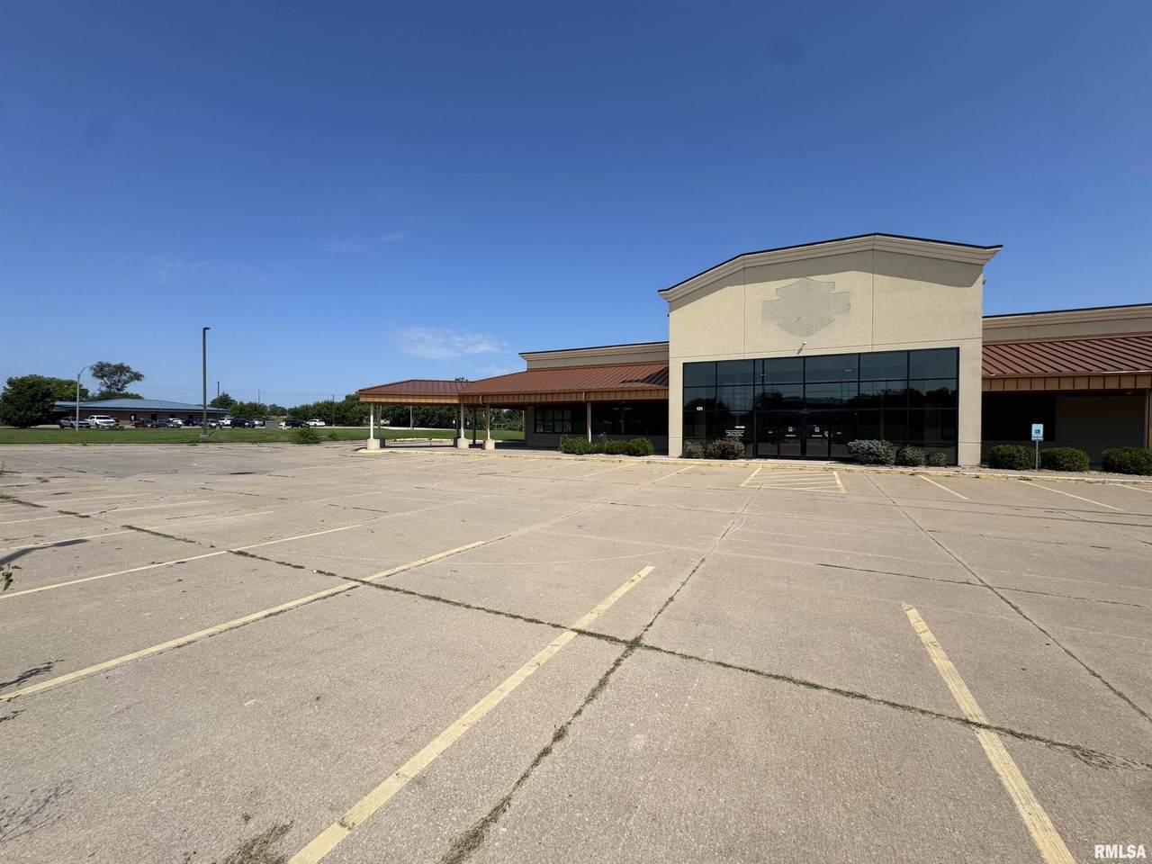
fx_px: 466
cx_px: 576
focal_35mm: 14
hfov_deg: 102.1
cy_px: 432
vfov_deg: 85.7
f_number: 2.2
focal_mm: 2.22
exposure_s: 1/2584
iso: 40
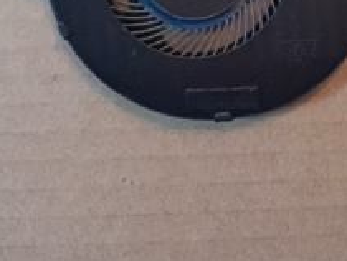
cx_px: 190
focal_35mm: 77
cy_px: -89
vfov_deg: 17.8
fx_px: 773
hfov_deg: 25.3
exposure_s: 1/33
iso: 320
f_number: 1.8
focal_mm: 4
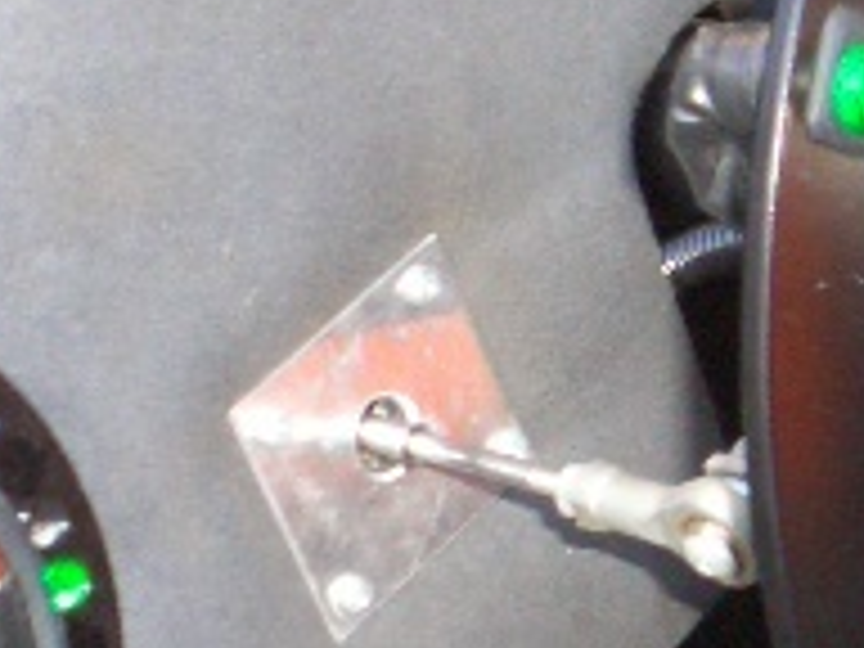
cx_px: 724
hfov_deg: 16.3
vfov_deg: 12.3
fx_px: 2995
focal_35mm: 120
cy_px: 477
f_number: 4
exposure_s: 1/40
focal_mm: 4.8
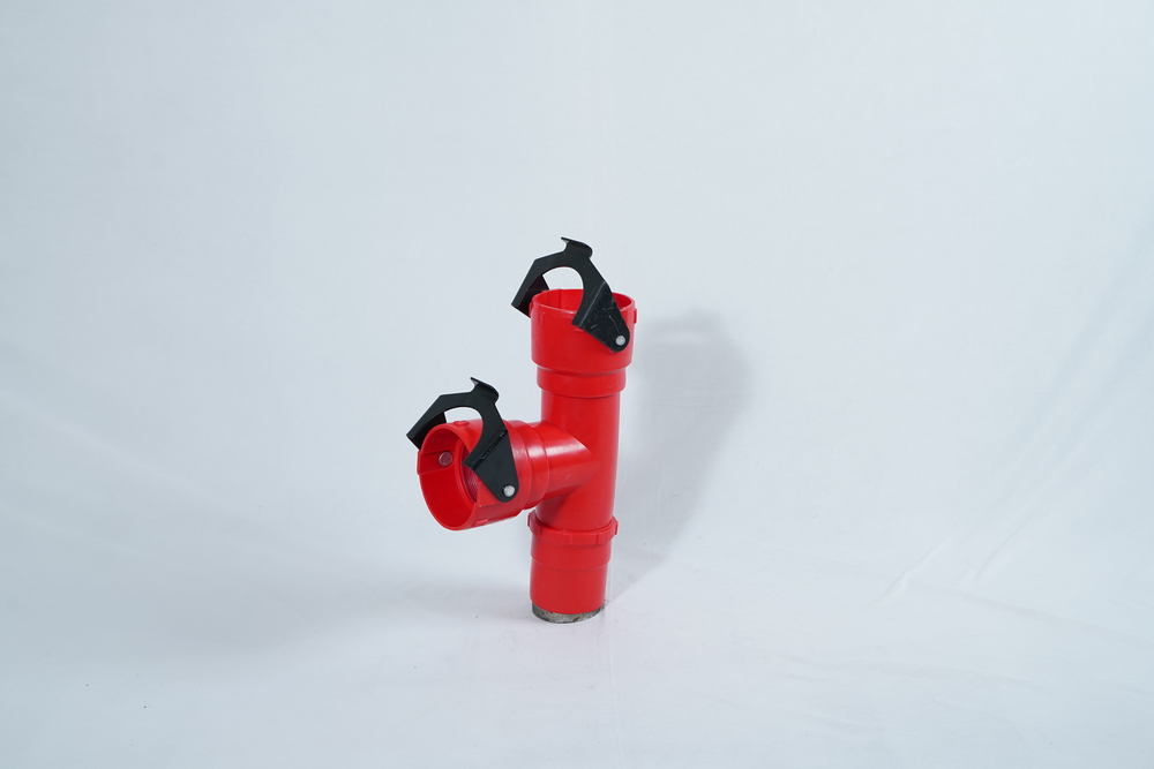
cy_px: 384
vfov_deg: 27.5
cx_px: 577
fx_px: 1571
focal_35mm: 49
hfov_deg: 40.3
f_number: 8
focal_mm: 49
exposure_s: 1/100
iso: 500
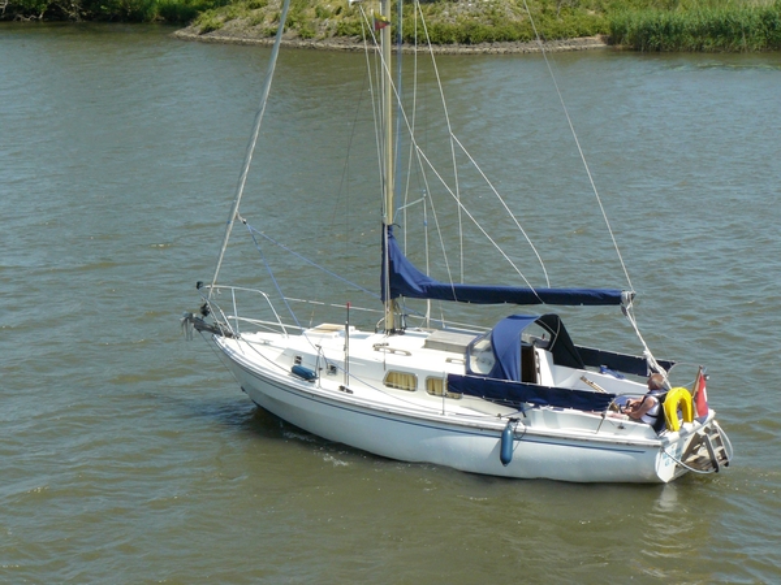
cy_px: 292
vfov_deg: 16.2
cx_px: 390
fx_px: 2053
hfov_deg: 21.5
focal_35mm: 91
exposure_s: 1/500
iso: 200
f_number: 7.1
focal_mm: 15.2
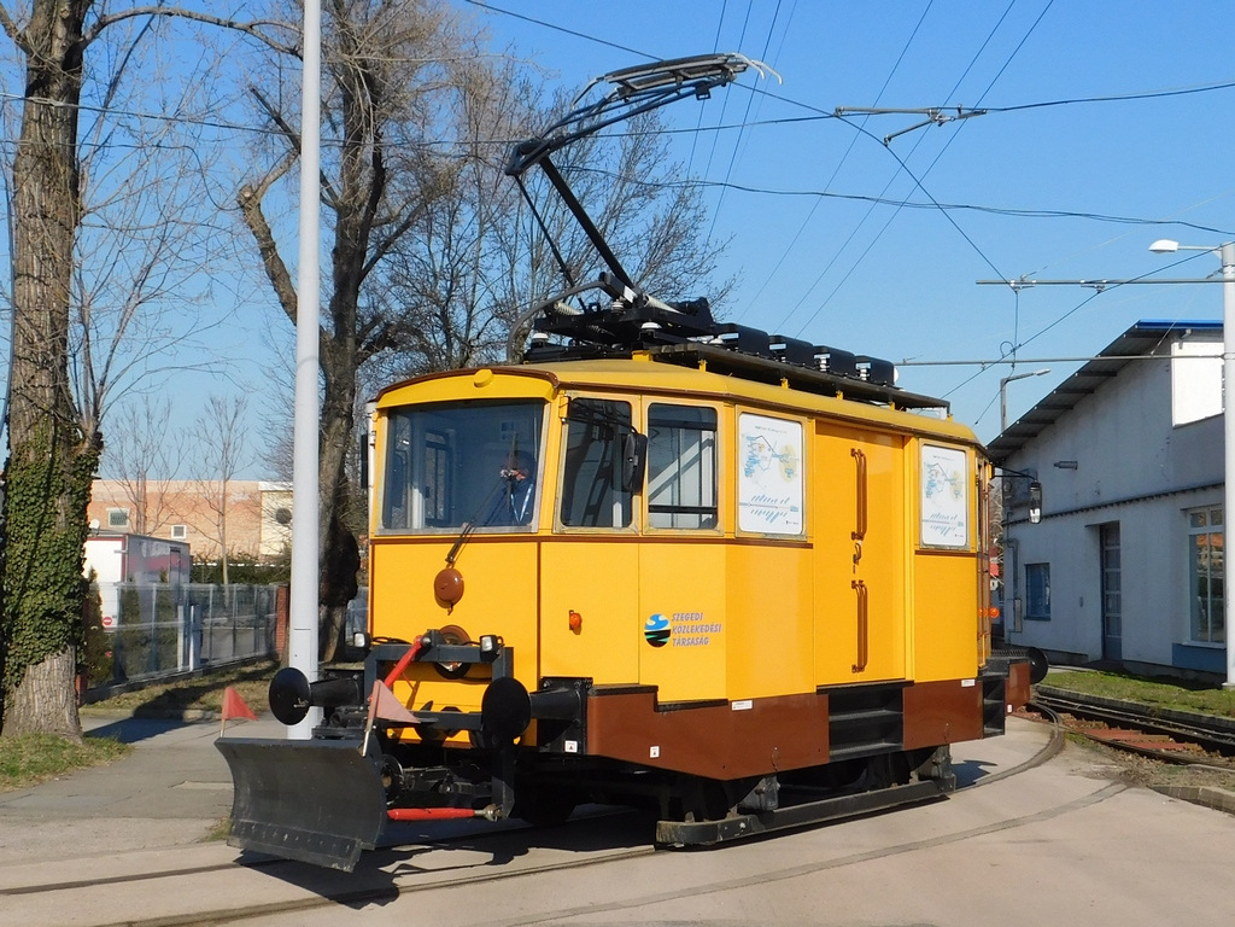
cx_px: 618
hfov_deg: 60.0
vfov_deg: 46.8
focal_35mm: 30
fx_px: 1070
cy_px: 464
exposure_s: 1/500
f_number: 6.4
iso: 125
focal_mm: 5.3
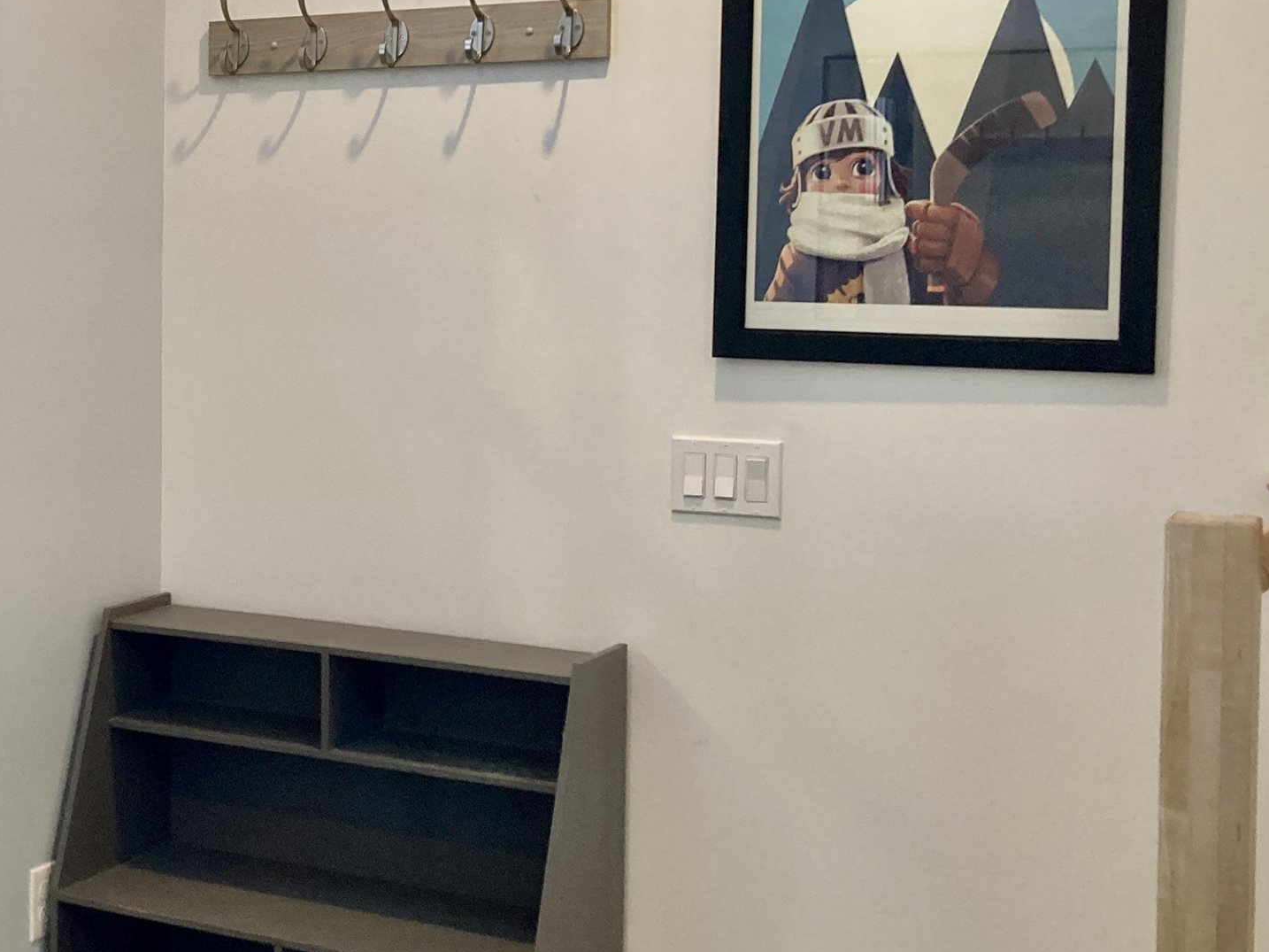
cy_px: 374
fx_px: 2199
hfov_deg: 30.4
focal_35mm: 60
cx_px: 59
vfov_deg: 24.4
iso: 125
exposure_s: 1/60
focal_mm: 3.99
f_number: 1.8
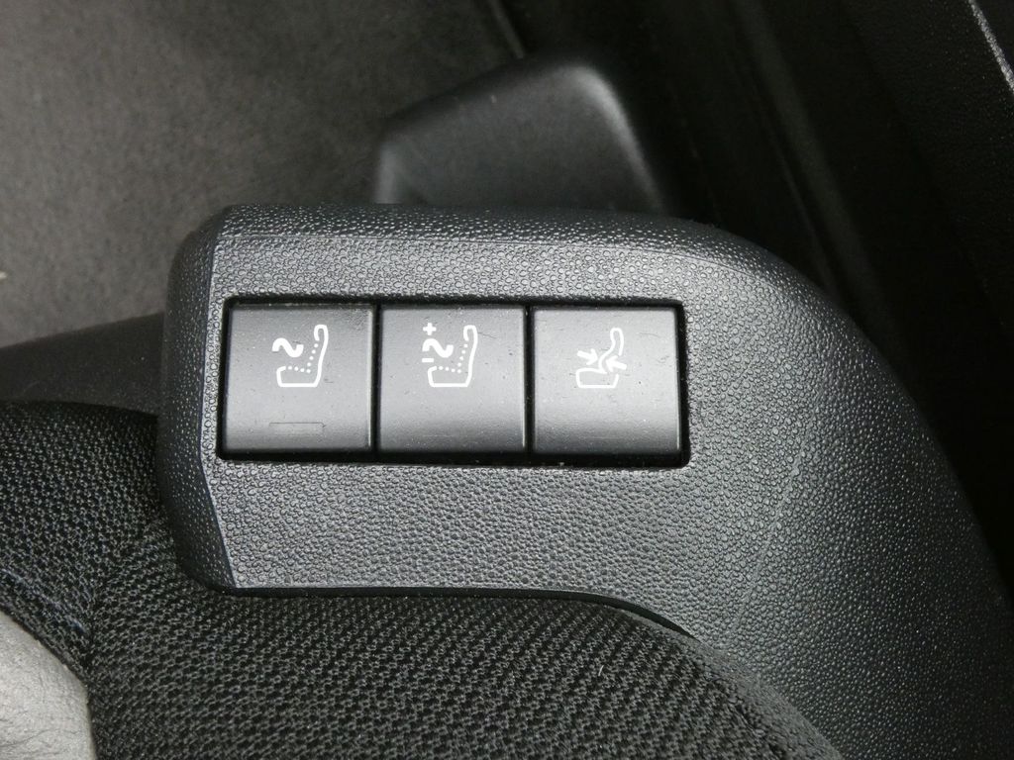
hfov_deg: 47.9
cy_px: 380
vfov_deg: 36.8
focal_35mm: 39
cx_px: 507
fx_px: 1142
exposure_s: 1/80
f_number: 5.6
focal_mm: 7.1
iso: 1000
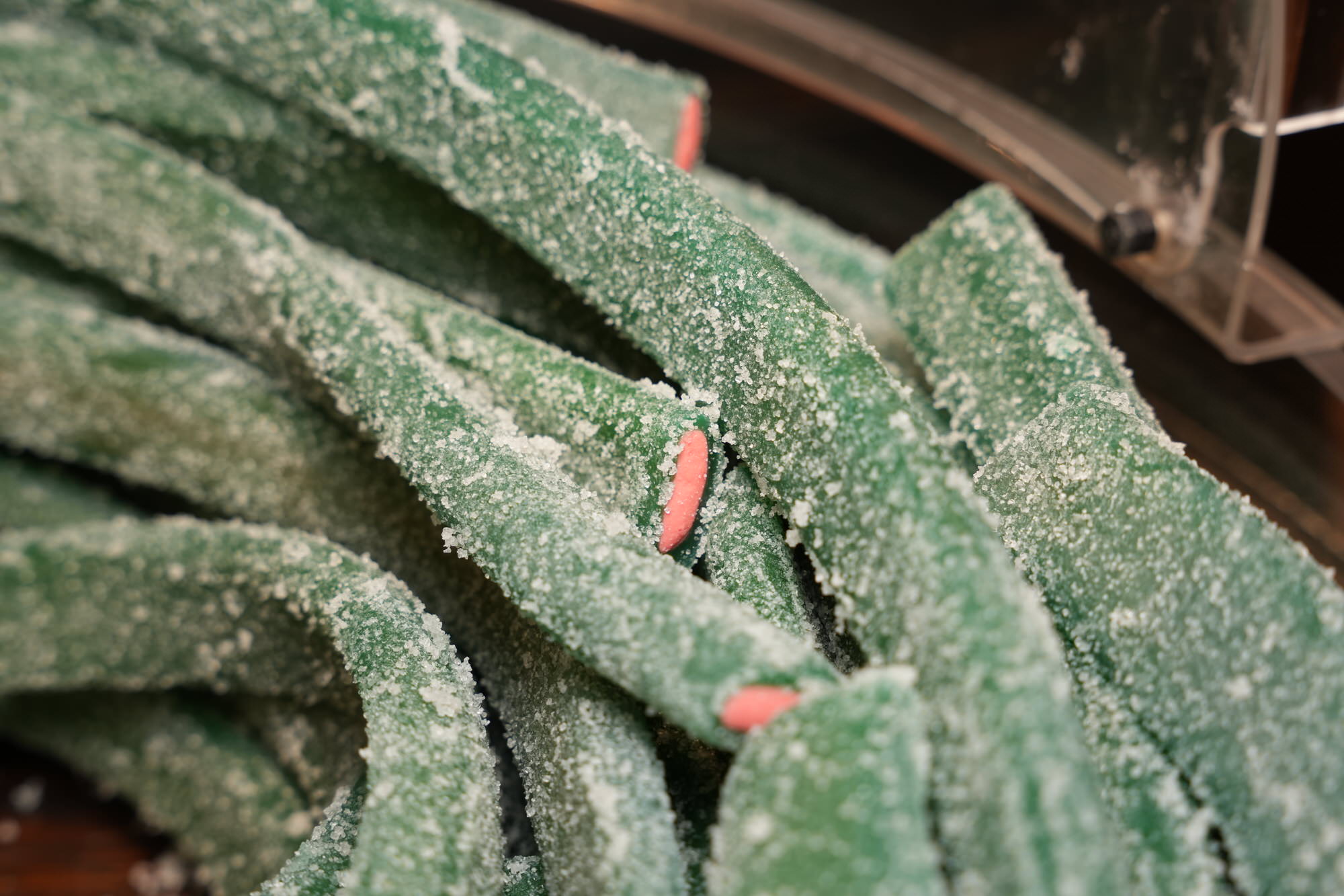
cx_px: 672
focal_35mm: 70
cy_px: 448
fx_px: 2613
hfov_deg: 28.8
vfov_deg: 19.5
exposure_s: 1/160
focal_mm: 70
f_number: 7.1
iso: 640
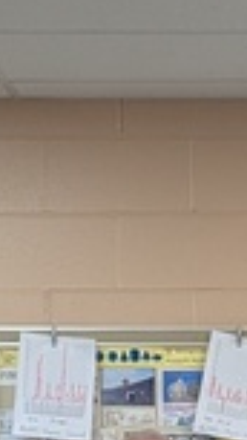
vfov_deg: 10.1
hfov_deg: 6.1
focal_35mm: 197
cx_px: 267
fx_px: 2295
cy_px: 880
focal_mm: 4.38
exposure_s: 1/40
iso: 55
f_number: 1.73
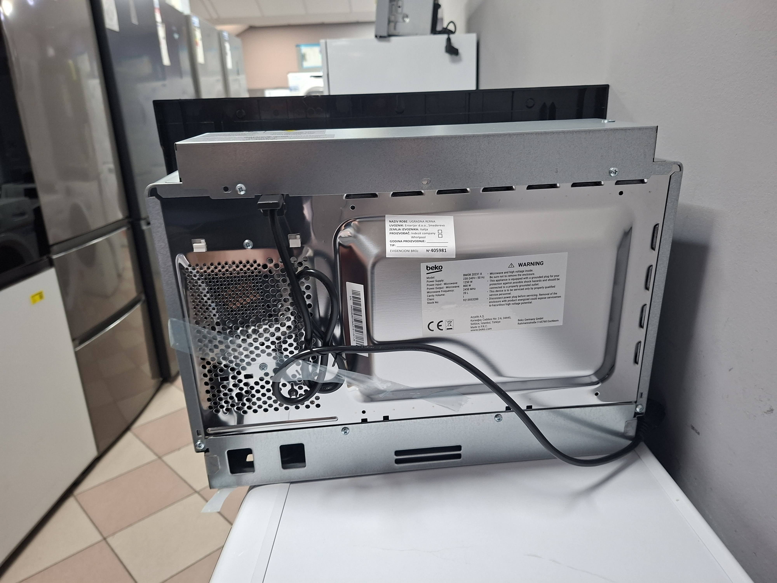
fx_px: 516
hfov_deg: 73.9
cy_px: 292
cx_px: 388
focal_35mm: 23
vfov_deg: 58.9
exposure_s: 1/33
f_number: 1.8
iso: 250
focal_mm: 5.54
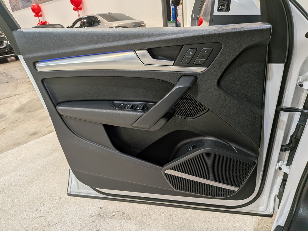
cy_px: 116
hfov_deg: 71.6
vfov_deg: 56.8
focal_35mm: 24
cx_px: 154
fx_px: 214
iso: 27
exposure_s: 1/215
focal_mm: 4.53
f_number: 1.7
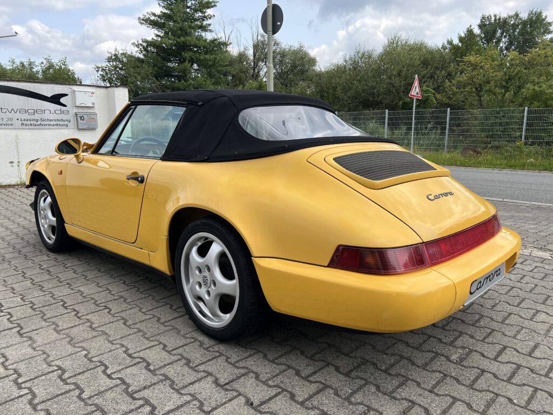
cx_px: 276
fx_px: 415
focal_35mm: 26
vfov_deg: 53.1
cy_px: 208
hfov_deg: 67.3
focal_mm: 5.7
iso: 50
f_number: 1.5
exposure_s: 1/2123
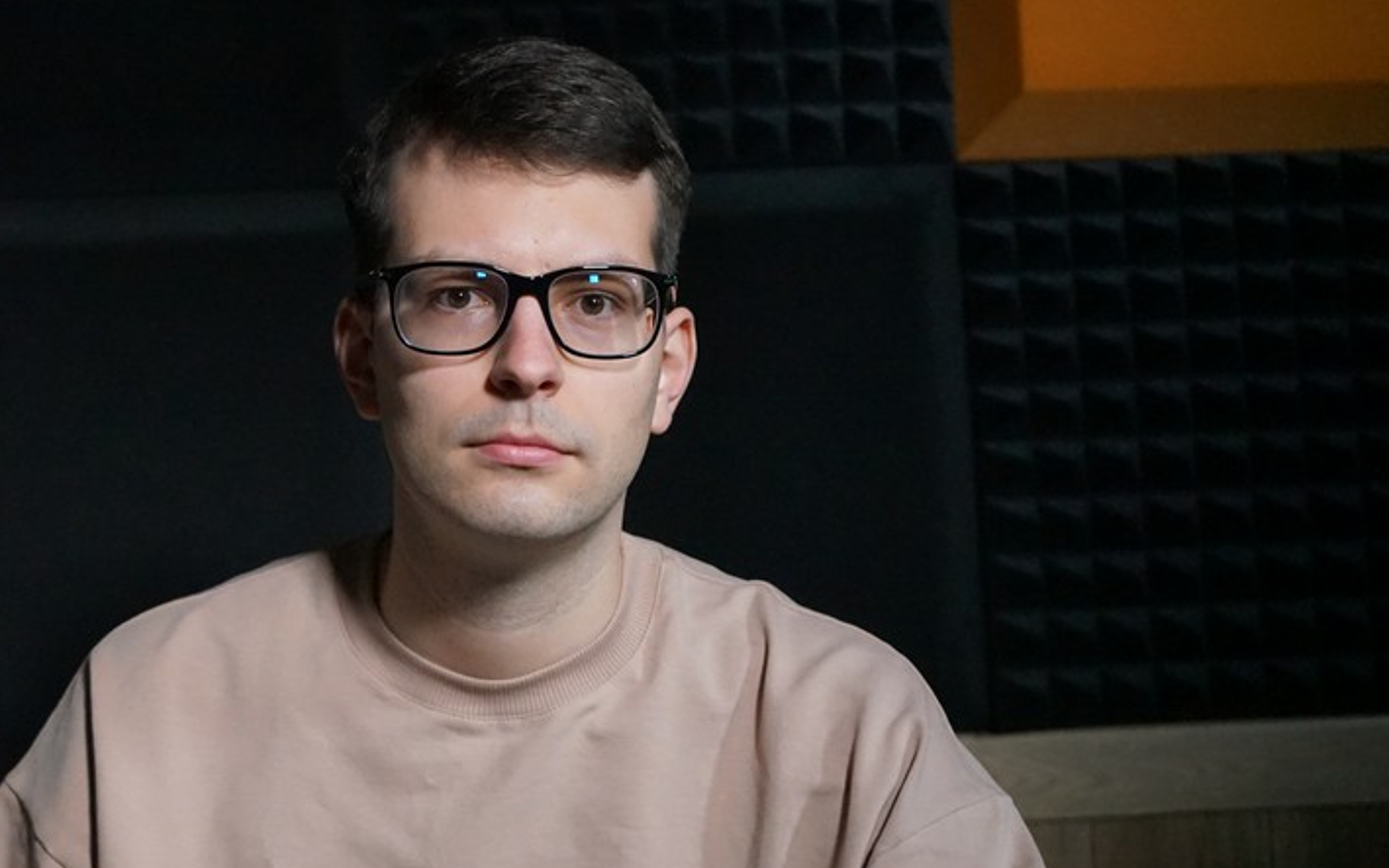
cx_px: 423
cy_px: 546
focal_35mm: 69
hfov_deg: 29.5
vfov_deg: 18.8
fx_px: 2612
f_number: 4.5
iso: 6400
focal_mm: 48
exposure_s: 1/160
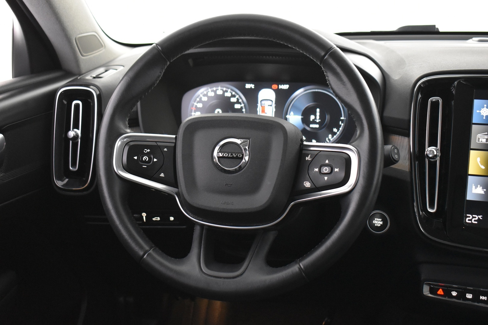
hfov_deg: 43.6
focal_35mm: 45
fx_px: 610
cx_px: 244
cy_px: 162
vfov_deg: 29.9
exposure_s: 1/15
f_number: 4.2
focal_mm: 30
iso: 3200
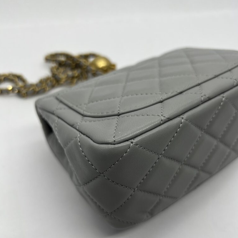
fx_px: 241
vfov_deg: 52.4
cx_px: 119
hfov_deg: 52.5
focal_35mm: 31
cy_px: 135
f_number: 1.5
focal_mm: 5.7
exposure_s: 1/300
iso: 50
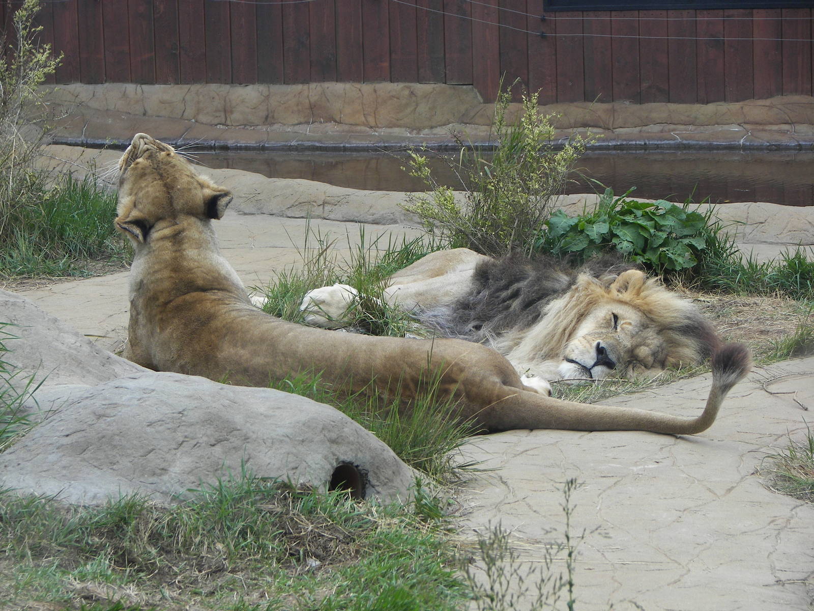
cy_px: 306
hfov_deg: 13.9
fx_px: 3339
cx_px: 407
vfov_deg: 10.4
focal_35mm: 142
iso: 64
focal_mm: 23.6
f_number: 3.2
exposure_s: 1/200
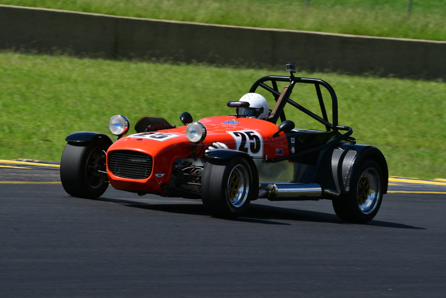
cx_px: 223
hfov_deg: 4.6
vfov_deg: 3.1
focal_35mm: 450
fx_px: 5577
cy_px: 149
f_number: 11
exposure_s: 1/640
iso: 320
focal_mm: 300
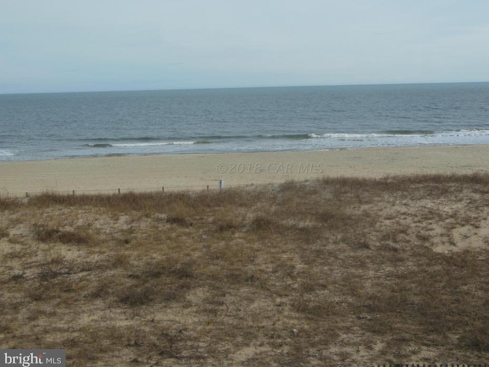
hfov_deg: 44.7
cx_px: 270
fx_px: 593
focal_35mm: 42
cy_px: 168
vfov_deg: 34.3
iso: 125
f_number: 3.6
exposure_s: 1/1500
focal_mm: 6.8
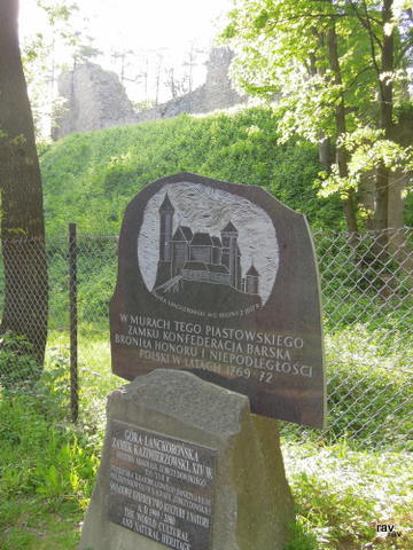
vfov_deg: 52.6
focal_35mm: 35
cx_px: 206
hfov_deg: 40.7
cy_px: 275
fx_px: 557
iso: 160
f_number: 3.2
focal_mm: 6.3
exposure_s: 1/80
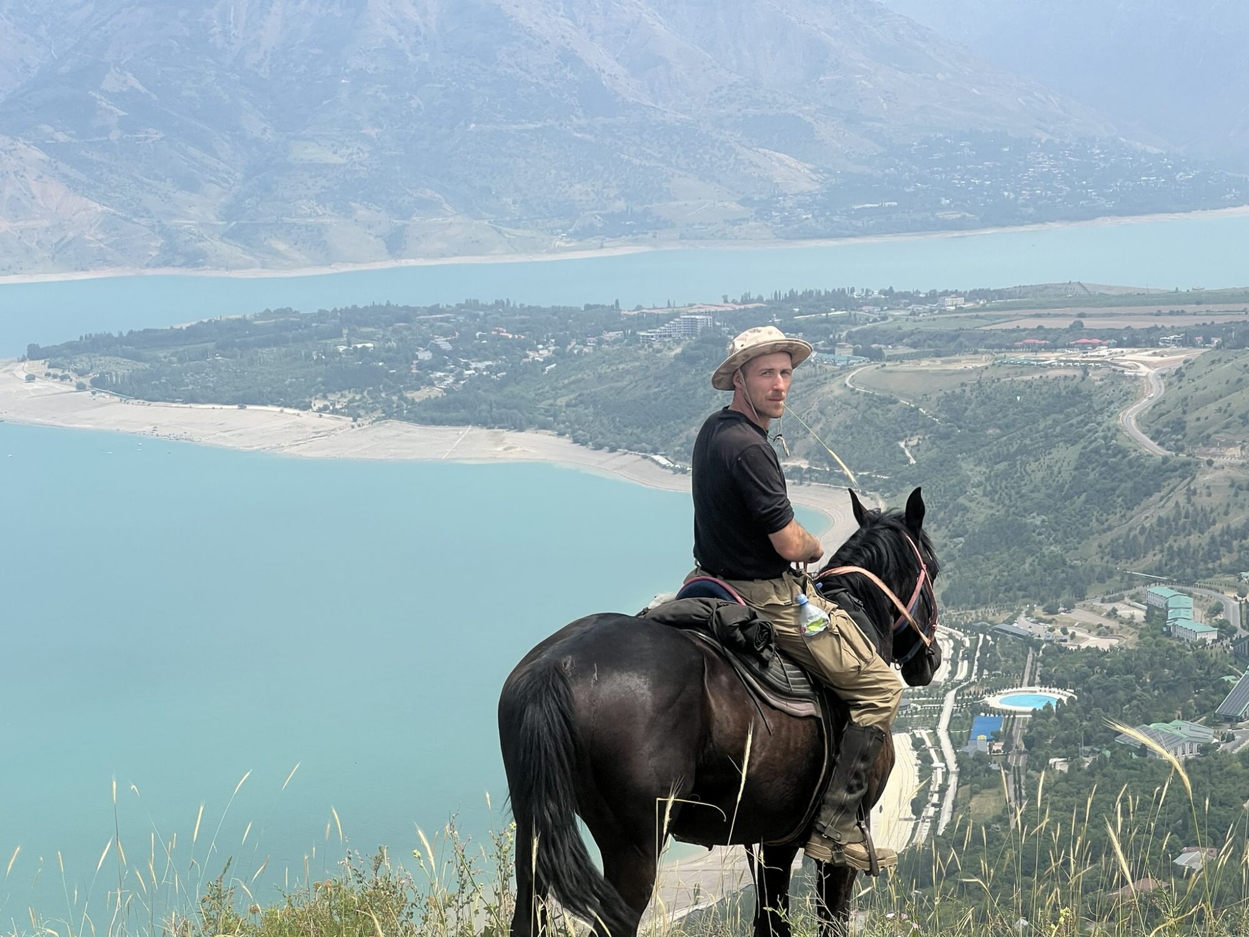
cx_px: 624
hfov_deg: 25.3
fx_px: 2778
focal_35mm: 77
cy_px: 468
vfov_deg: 19.1
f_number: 2.8
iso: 32
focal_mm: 9
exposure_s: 1/889
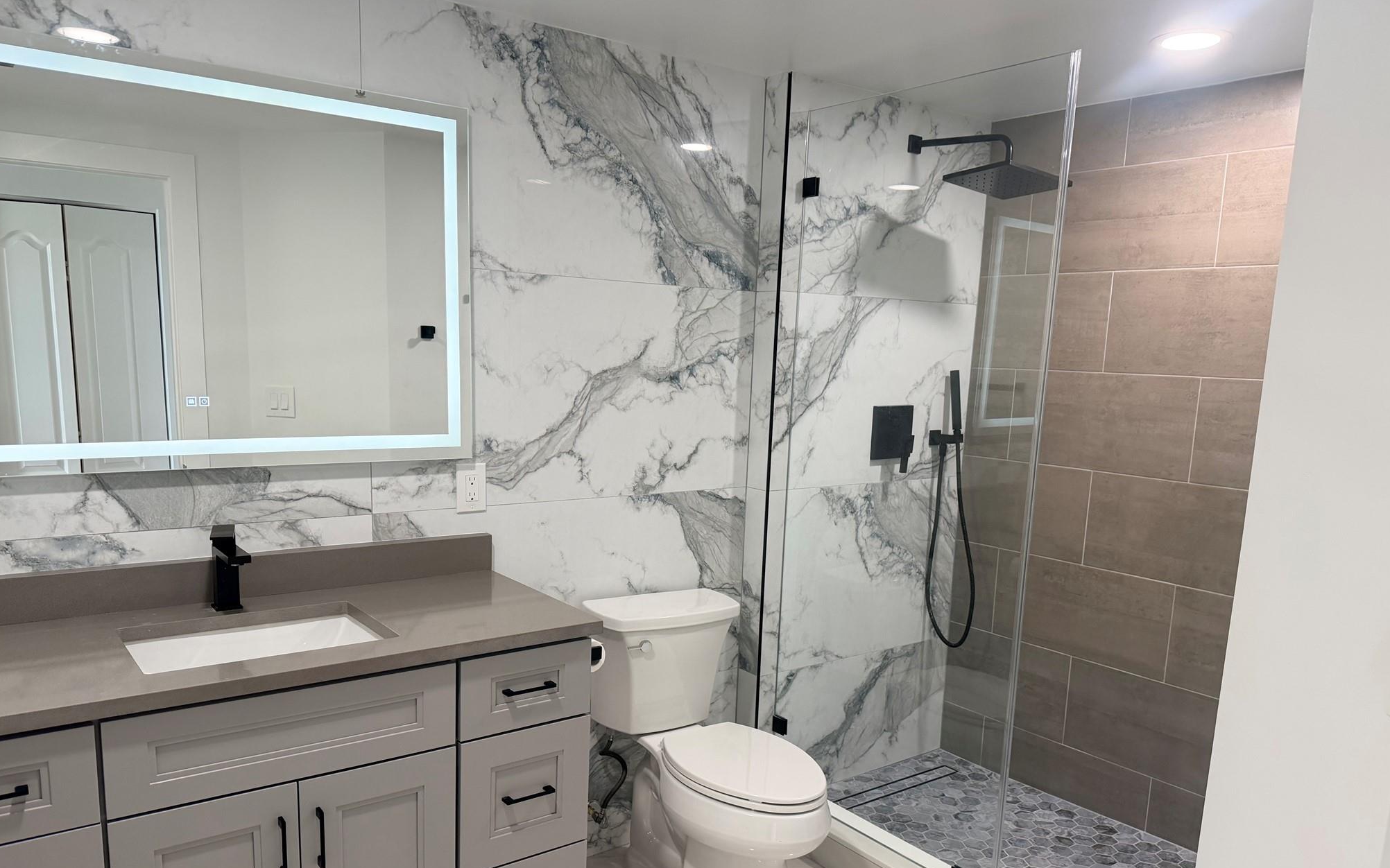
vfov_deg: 47.3
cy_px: 517
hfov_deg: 70.4
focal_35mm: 26
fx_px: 985
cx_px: 693
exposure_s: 1/120
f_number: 1.78
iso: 200
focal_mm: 6.76
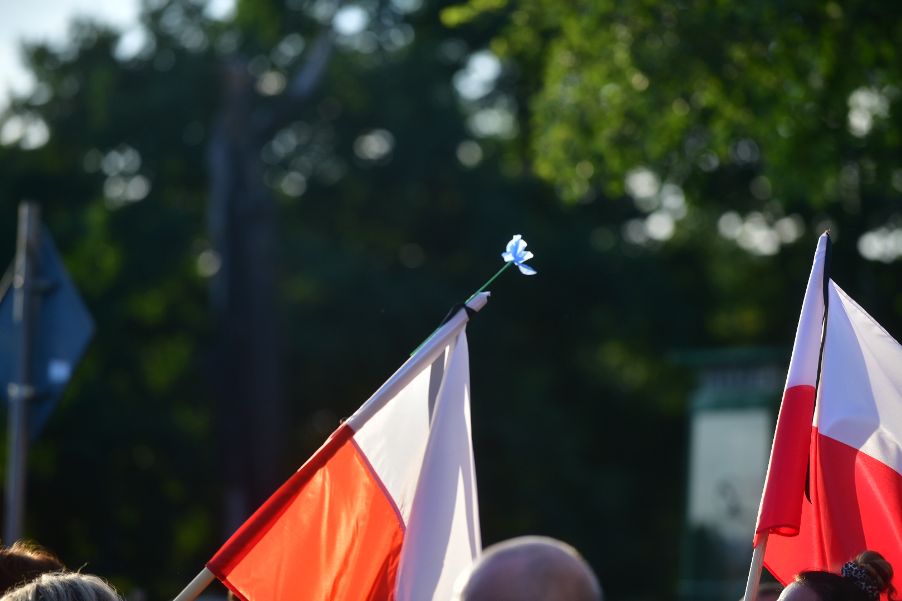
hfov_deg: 10.3
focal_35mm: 200
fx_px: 5011
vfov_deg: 6.9
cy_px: 300
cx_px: 451
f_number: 4.5
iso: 100
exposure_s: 1/500
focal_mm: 200
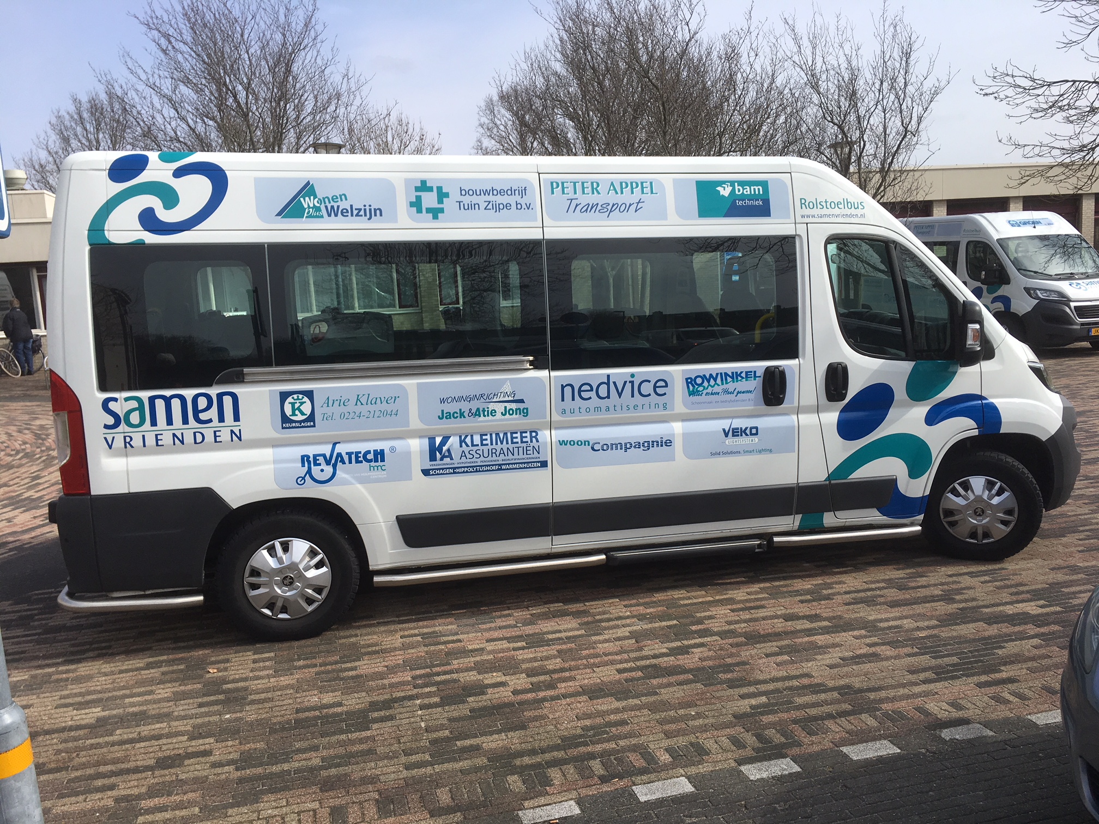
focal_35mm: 29
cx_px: 550
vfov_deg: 48.2
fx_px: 921
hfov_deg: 61.7
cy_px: 412
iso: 25
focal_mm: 4.15
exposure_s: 1/1479
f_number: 2.2
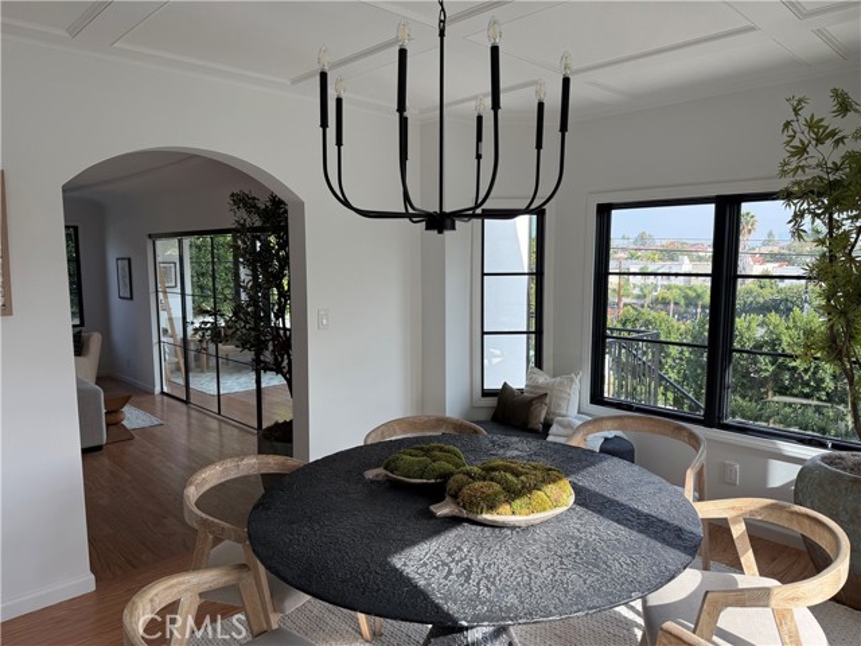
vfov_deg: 56.8
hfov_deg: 71.6
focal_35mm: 24
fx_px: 597
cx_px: 430
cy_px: 323
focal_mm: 6.76
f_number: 1.78
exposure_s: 1/728
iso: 100
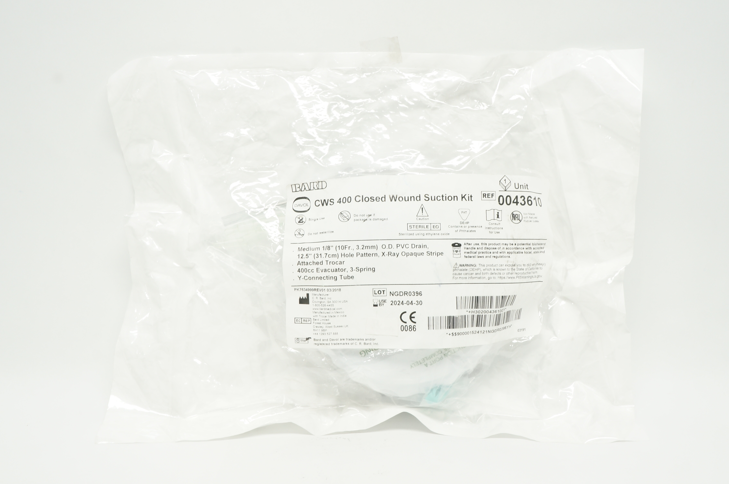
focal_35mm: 38
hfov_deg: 51.3
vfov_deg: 35.4
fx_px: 759
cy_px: 249
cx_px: 379
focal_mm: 23
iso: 400
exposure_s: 1/15
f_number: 11
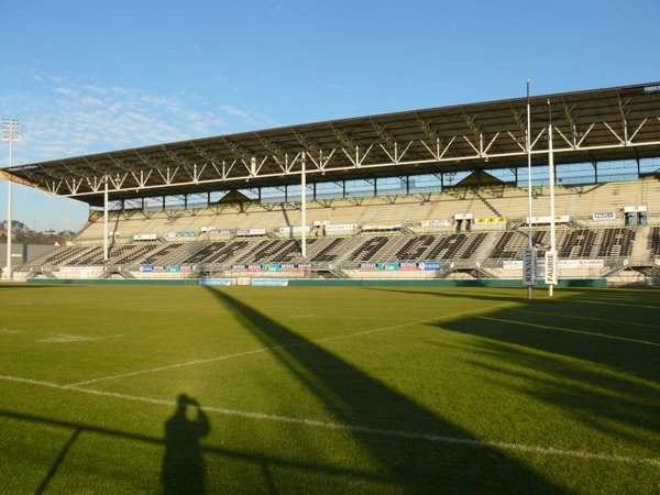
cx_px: 330
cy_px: 248
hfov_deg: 52.6
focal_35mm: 35
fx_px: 667
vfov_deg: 40.7
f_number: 5.6
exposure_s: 1/320
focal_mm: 7.4
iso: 100
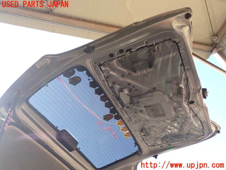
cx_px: 113
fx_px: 196
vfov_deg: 46.8
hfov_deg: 60.0
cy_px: 85
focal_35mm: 30
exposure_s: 1/160
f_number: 3.2
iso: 100
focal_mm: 5.4
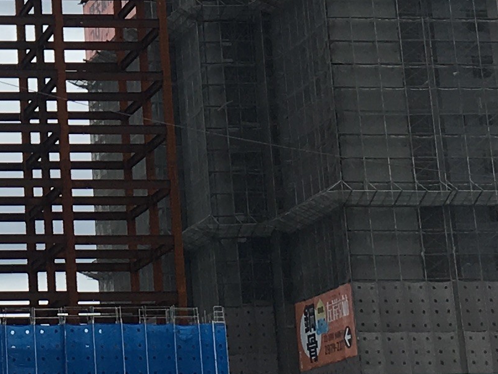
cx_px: -112
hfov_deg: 13.2
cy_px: -124
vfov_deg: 10.0
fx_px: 2087
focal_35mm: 145
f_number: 2.2
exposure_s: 1/1115
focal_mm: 4.15
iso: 25
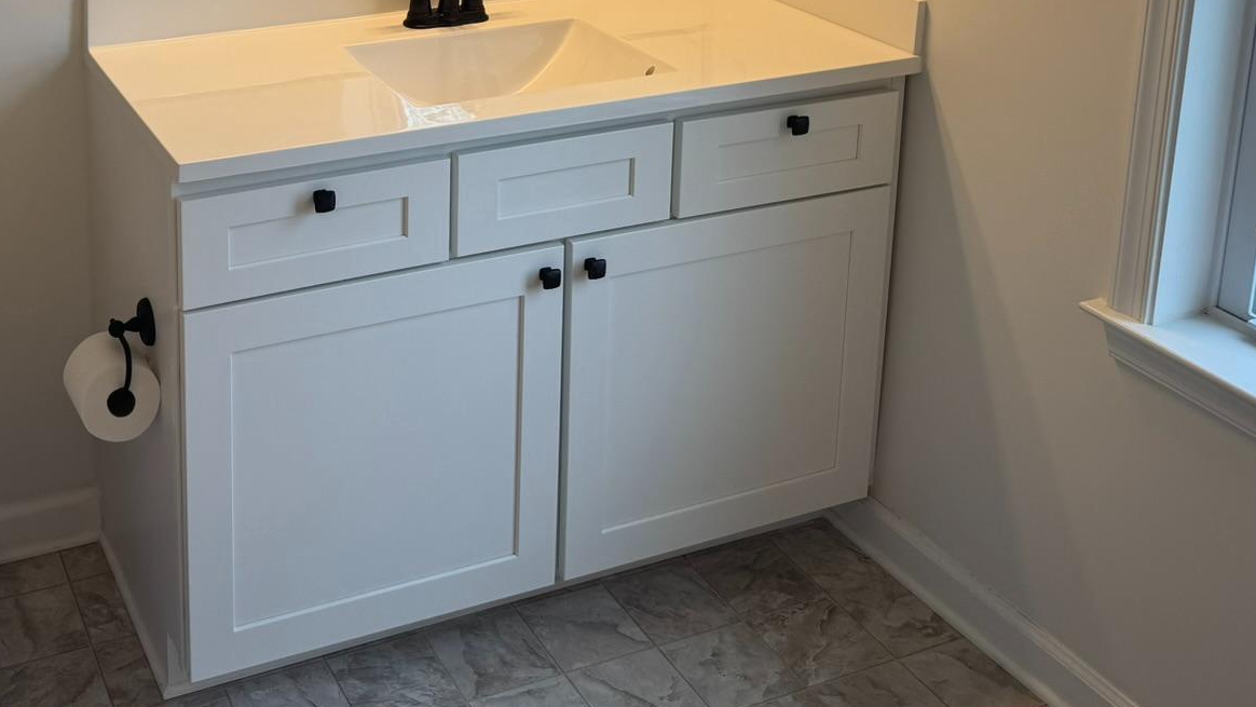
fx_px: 1532
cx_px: 339
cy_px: -92
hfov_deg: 43.4
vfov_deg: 24.1
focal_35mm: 46
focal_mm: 6.76
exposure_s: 1/222
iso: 64
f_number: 1.78
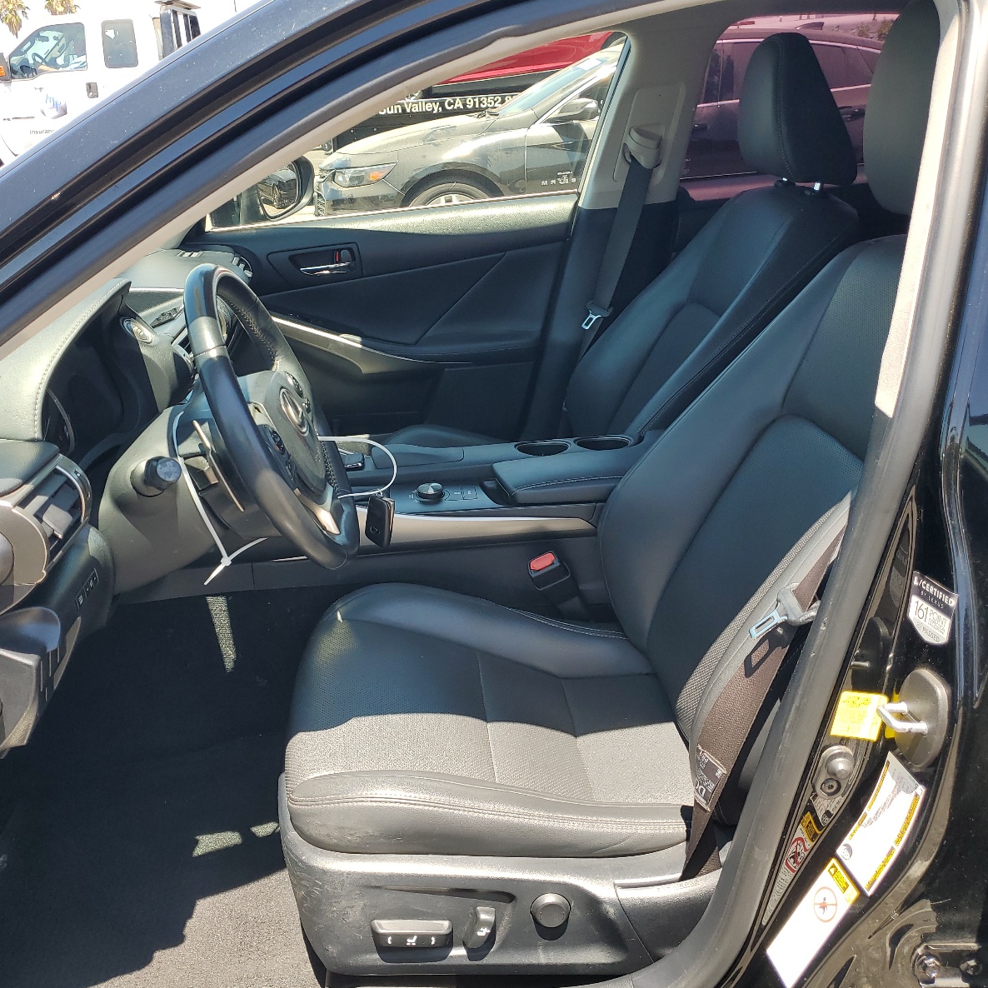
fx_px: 1001
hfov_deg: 52.3
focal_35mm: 31
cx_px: 415
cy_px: 490
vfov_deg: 52.5
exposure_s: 1/500
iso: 50
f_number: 1.5
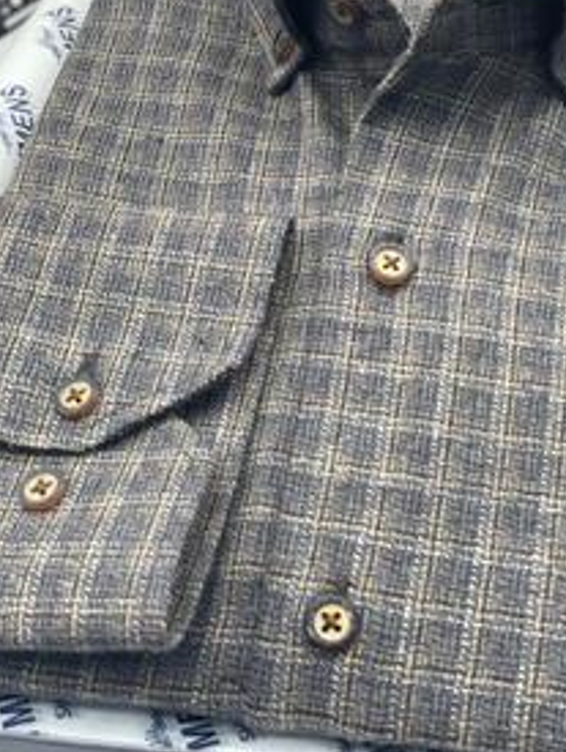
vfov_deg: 24.8
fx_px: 1697
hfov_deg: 18.9
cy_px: 223
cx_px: 372
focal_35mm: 78
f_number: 2
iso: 80
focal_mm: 6
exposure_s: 1/122
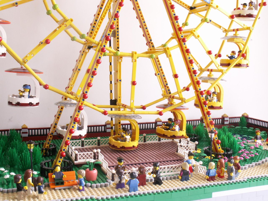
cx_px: 134
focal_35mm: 46
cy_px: 100
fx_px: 356
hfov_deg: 41.2
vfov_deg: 31.5
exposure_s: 1/2
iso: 50
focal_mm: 7.63
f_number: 8
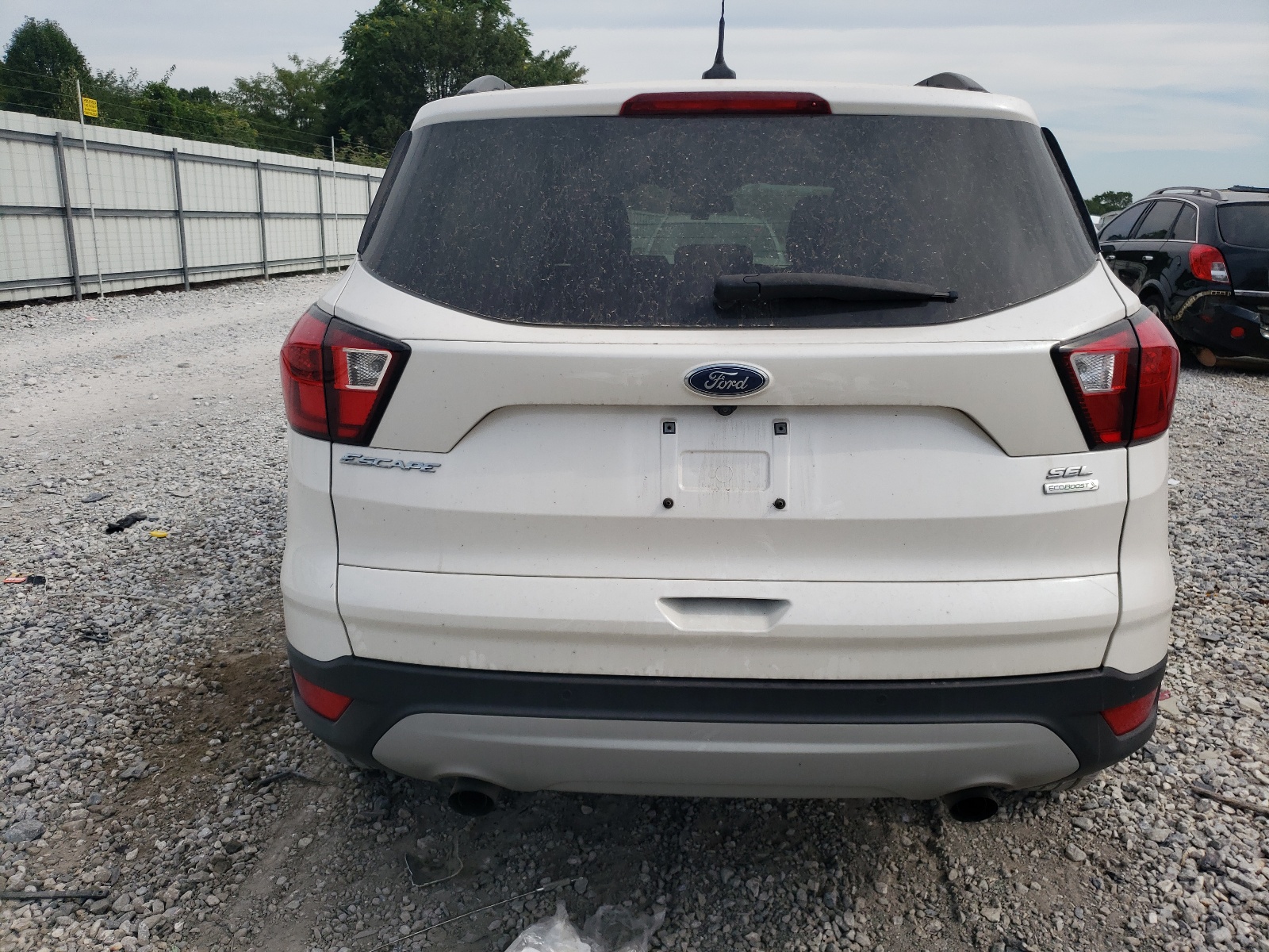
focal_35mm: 26
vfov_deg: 53.1
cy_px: 476
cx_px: 634
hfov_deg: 67.3
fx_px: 953
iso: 50
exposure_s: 1/3333
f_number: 1.5
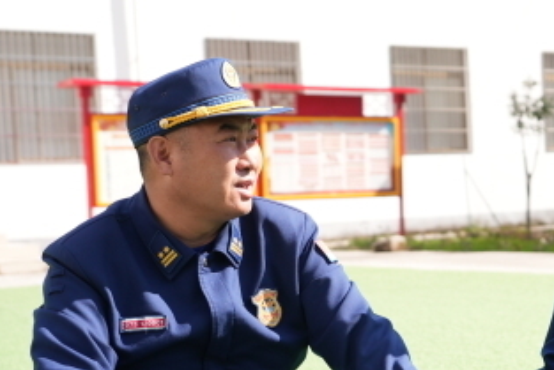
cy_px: 256
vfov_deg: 17.2
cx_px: 450
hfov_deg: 25.2
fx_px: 1216
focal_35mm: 79
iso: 250
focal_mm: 33
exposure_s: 1/2000
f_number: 2.8
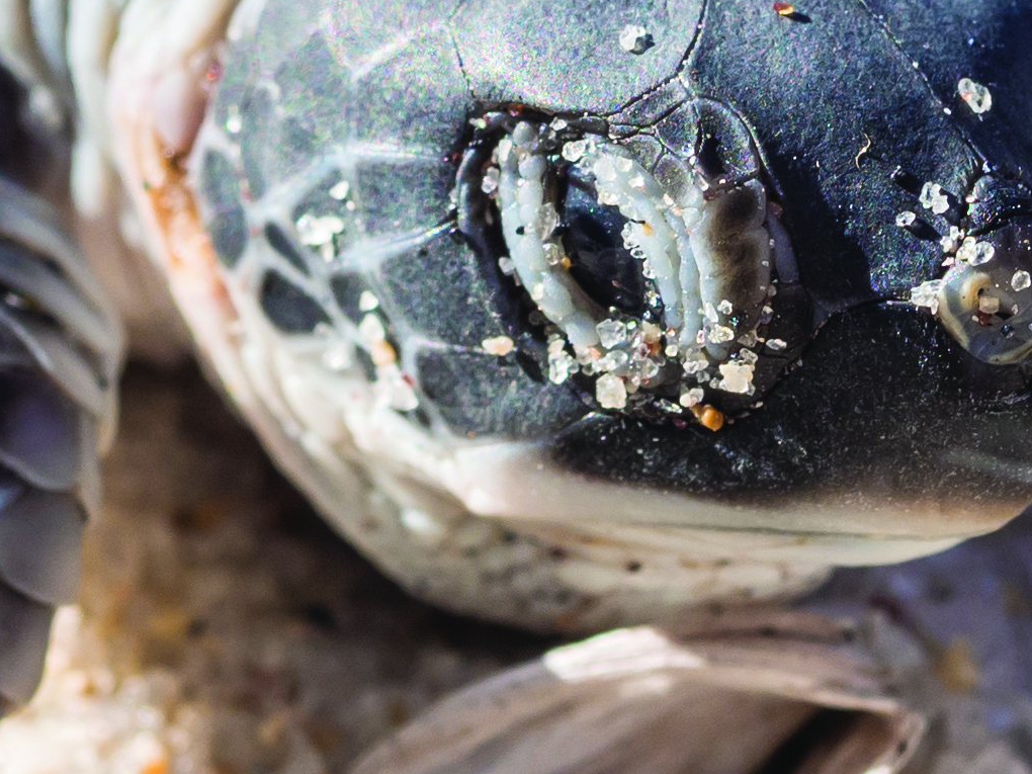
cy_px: -72
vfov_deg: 2.7
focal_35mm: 542
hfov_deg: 3.7
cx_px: 172
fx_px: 16159
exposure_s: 1/400
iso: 200
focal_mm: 60
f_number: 5
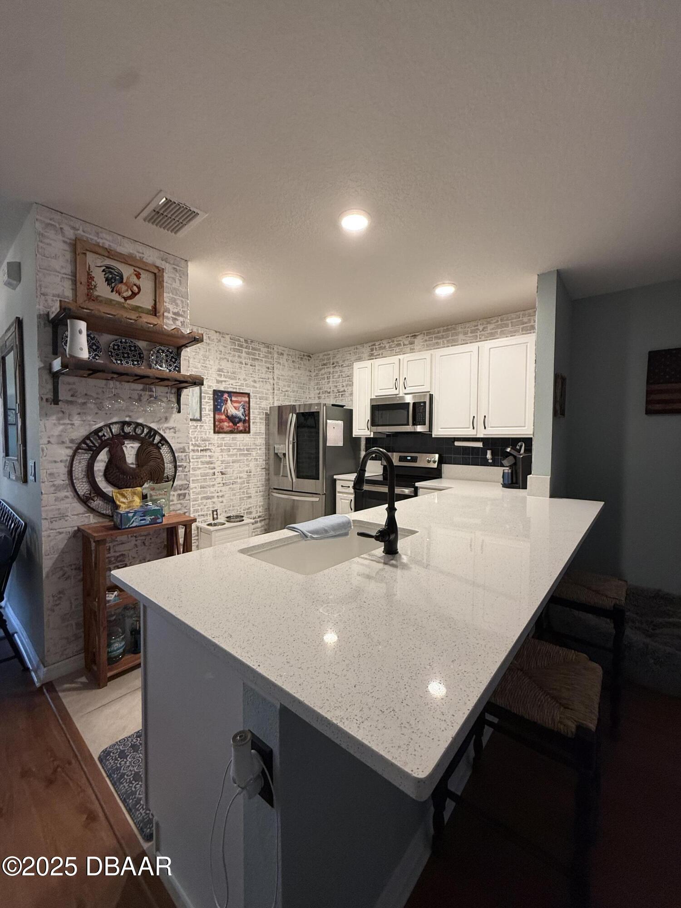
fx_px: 367
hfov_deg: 85.7
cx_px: 340
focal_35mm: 14
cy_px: 454
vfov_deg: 102.1
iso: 200
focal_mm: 2.22
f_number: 2.2
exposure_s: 1/60
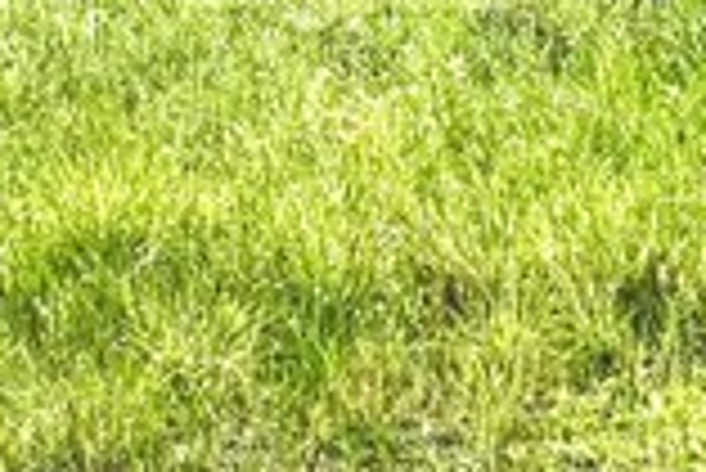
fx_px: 1865
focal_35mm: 95
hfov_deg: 21.4
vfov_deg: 13.3
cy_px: -310
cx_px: 436
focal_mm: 2.22
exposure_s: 1/2584
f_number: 2.2
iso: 50
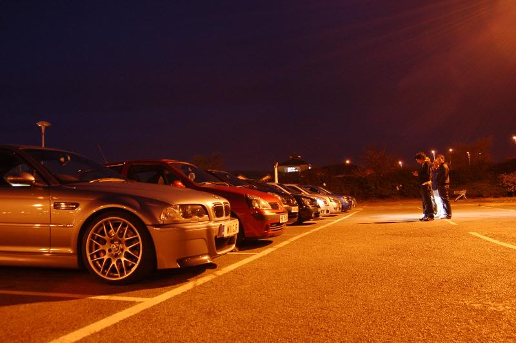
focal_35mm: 30
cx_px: 258
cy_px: 172
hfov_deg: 62.0
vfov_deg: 43.5
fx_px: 430
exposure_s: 1/2
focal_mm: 20
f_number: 4.5
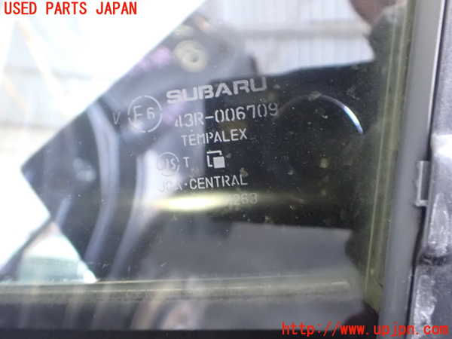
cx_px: 226
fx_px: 392
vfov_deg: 46.8
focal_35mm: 30
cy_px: 170
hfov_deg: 60.0
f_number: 2.3
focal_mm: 5.4
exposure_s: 1/15
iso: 1600
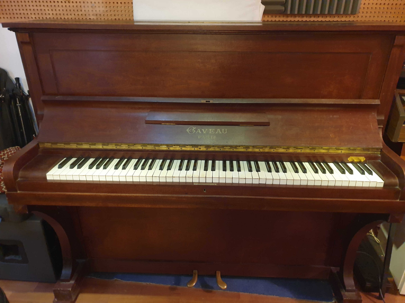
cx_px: 202
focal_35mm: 26
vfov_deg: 53.1
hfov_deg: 67.3
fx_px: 304
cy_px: 152
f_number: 1.5
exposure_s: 1/10
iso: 500
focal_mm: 4.3
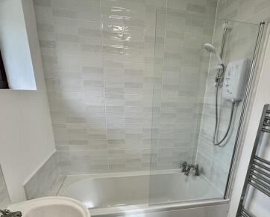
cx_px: 152
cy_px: 159
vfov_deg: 60.2
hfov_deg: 74.7
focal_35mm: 22
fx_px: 176
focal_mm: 2.22
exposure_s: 1/100
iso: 100
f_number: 2.2
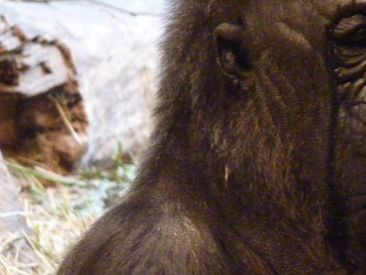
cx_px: 308
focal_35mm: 540
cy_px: 41
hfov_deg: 3.7
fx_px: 5710
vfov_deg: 2.8
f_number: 4.9
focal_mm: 49.2
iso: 800
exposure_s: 1/20
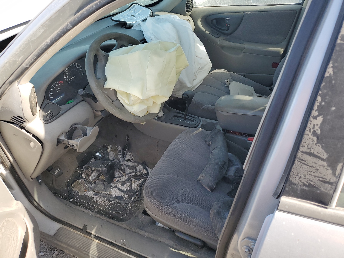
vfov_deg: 53.1
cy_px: 129
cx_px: 172
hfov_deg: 67.3
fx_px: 258
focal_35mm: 26
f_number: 1.5
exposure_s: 1/588
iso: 50
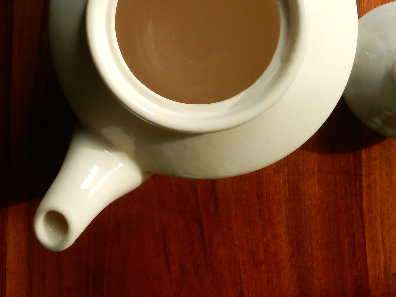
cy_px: 22
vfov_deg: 25.2
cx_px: 139
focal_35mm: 56
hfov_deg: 34.1
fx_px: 641
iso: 125
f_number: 5
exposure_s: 1/40
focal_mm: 5.4
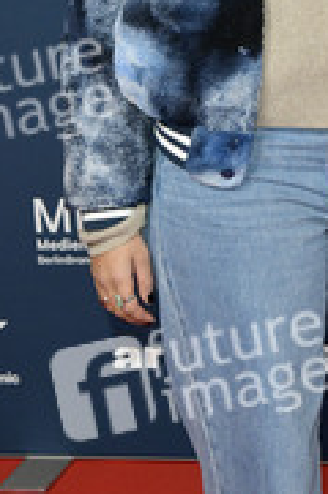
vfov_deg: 16.1
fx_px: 1701
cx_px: 271
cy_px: -33
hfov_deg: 11.0
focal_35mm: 124
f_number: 6.3
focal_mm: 56
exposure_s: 1/200
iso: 1600
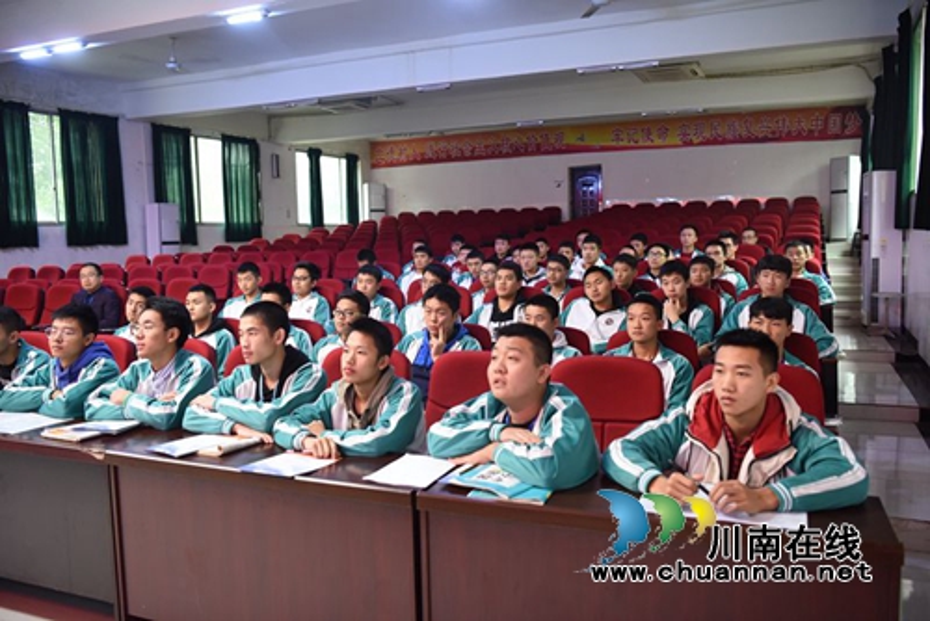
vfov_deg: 42.4
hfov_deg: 60.3
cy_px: 310
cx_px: 465
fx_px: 801
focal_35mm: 31
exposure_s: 1/30
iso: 1100
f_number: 2.8
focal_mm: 31
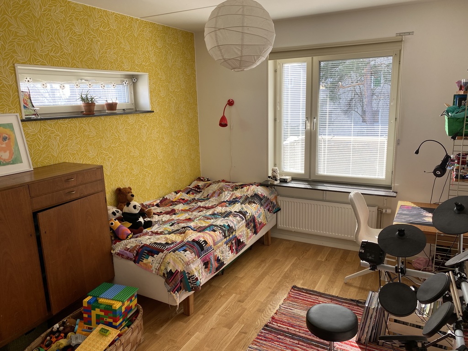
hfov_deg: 67.3
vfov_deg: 53.1
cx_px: 234
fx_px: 352
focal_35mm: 26
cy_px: 176
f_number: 1.8
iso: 64
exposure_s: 1/121
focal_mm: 4.25
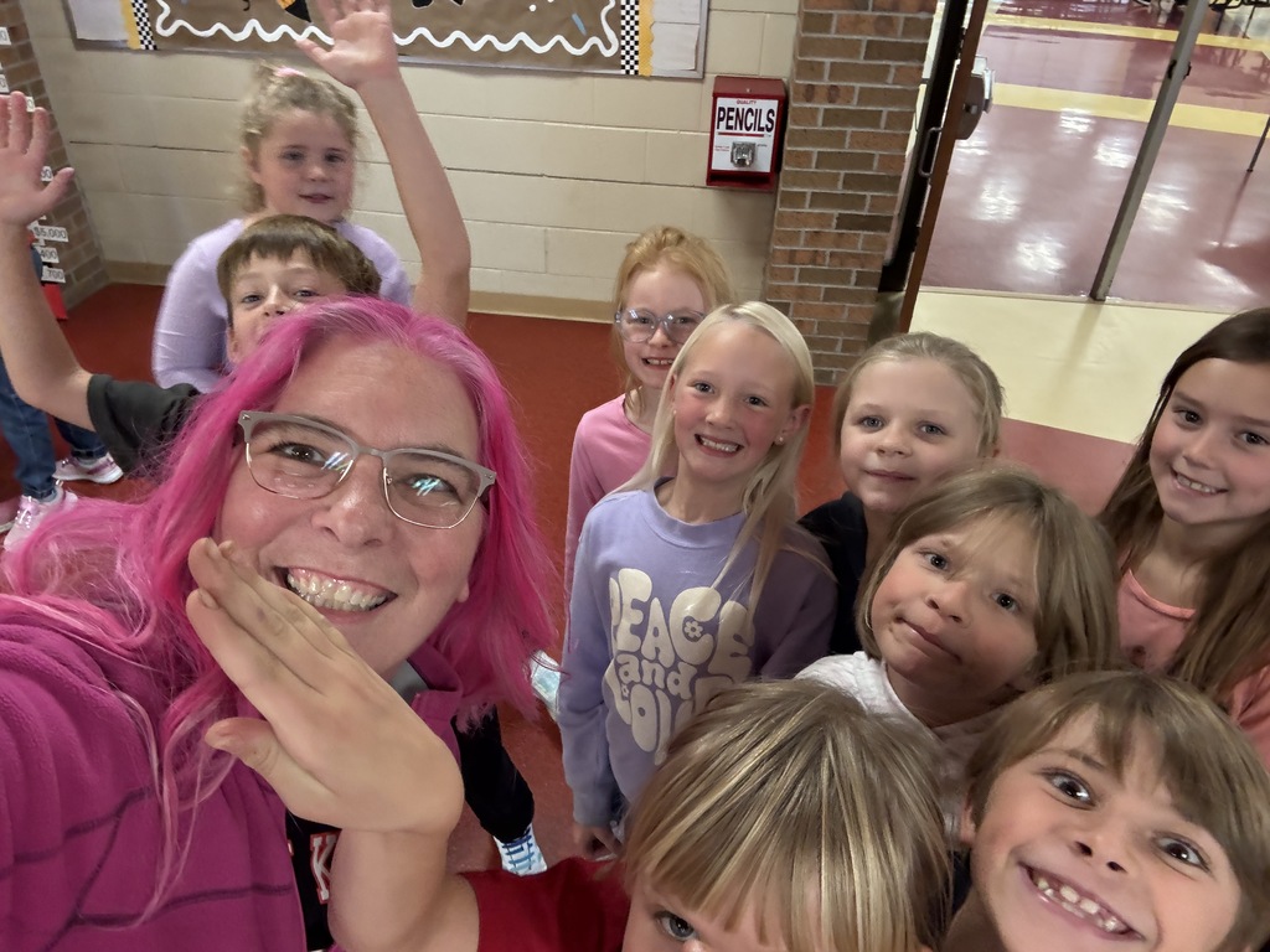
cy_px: 476
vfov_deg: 58.9
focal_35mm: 23
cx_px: 635
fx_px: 844
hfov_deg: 73.9
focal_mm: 2.69
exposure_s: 1/59
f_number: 1.9
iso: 320
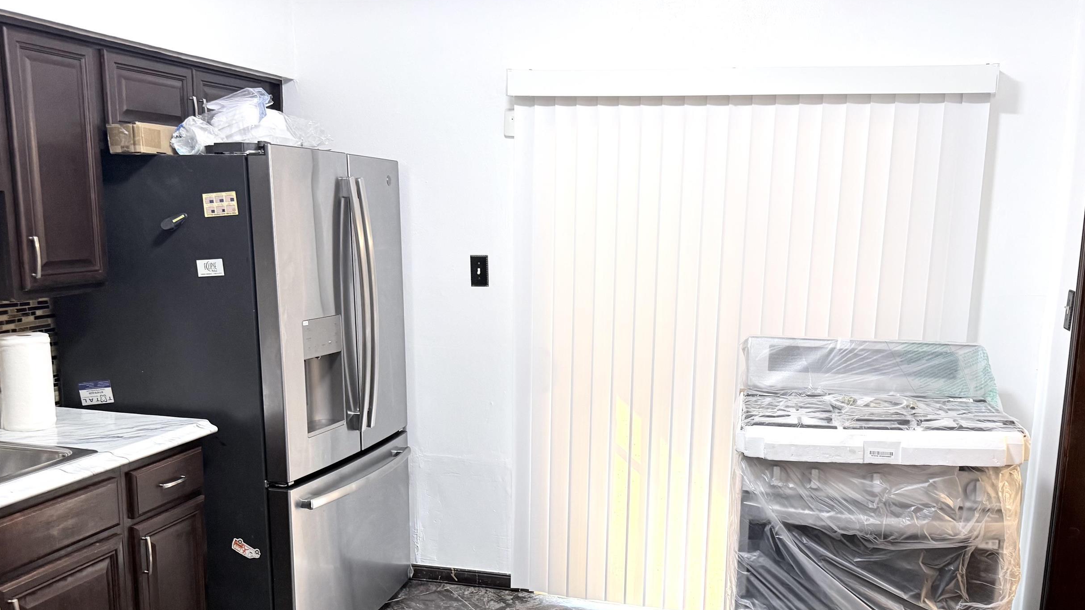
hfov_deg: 59.4
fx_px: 949
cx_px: 592
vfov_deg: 35.3
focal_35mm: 33
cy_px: 400
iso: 250
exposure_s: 1/60
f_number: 1.78
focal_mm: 6.76
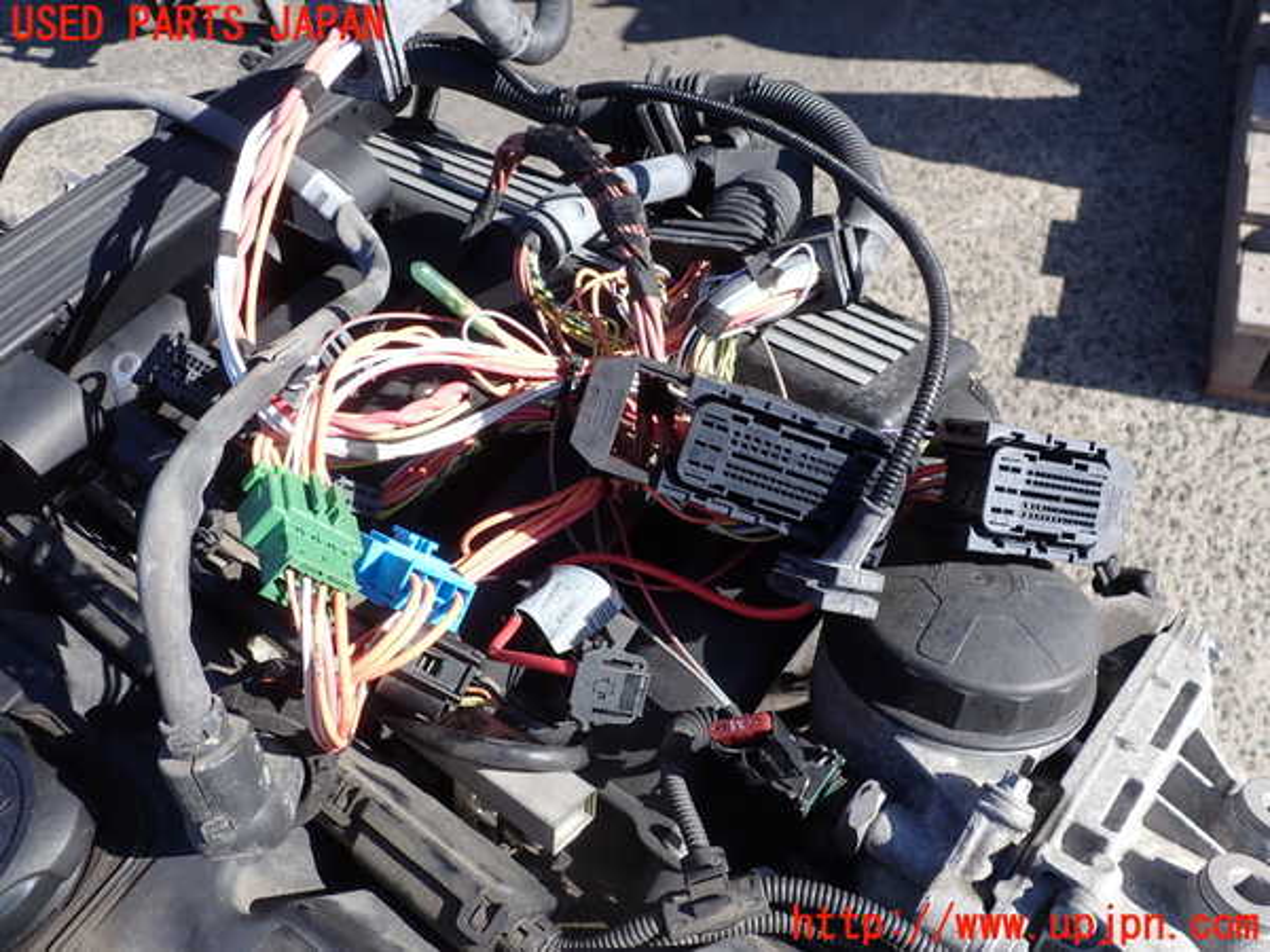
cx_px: 635
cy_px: 476
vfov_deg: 46.8
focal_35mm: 30
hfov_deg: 60.0
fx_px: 1101
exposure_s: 1/500
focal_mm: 5.4
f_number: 3.2
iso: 100
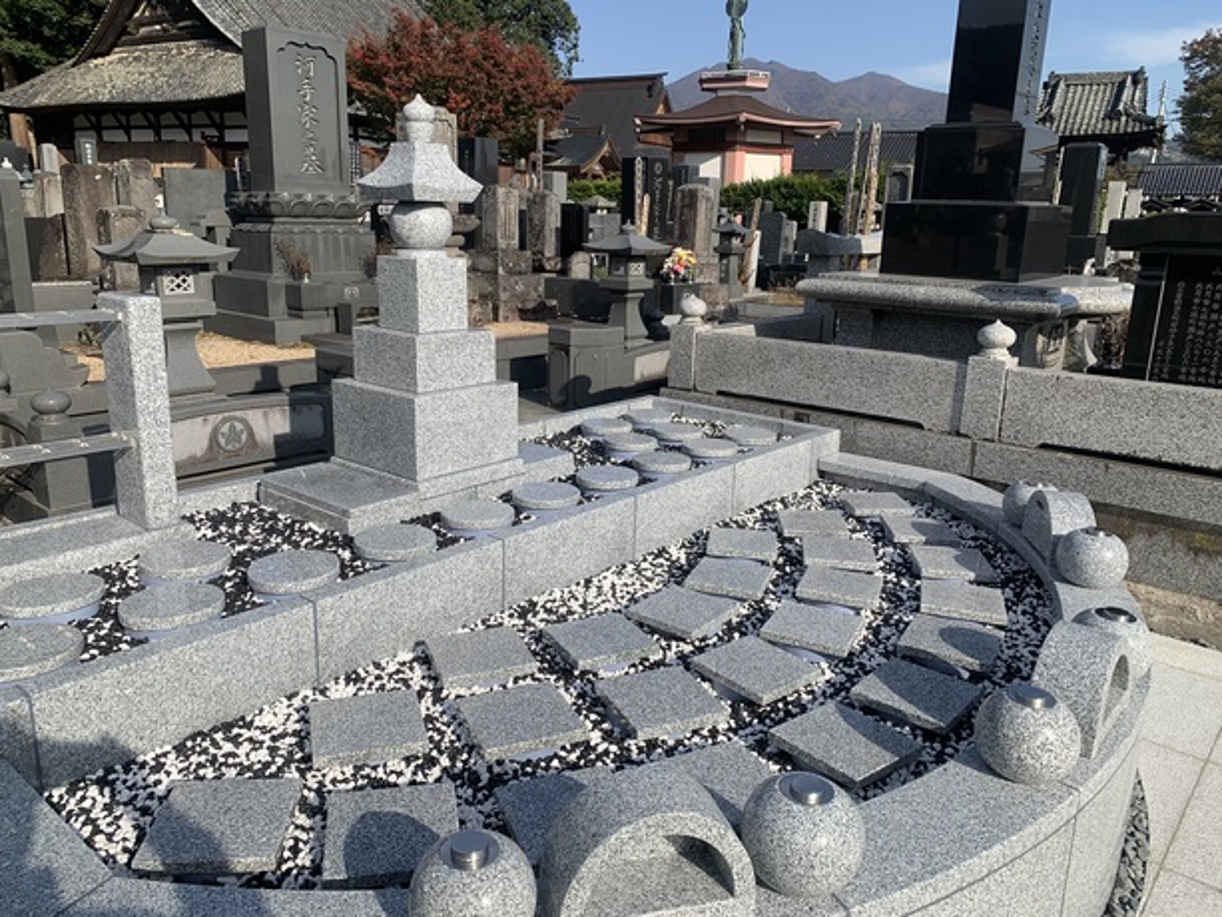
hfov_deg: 67.3
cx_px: 611
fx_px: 918
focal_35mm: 26
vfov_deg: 53.1
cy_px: 458
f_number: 1.8
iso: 25
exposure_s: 1/2611
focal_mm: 4.25
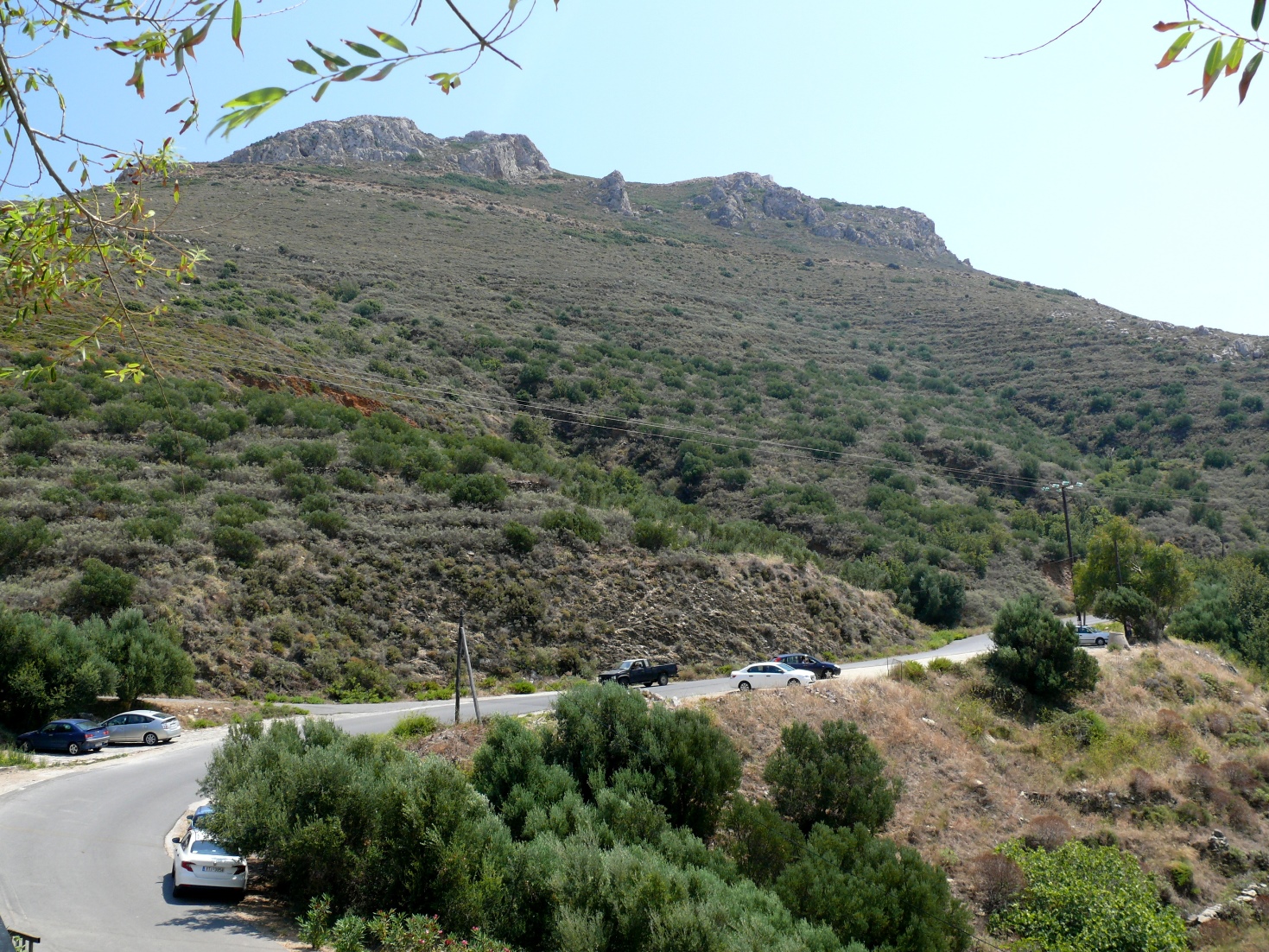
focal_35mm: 38
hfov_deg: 49.0
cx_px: 634
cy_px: 476
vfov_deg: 37.7
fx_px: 1393
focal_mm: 8.1
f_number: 4
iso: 100
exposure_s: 1/200
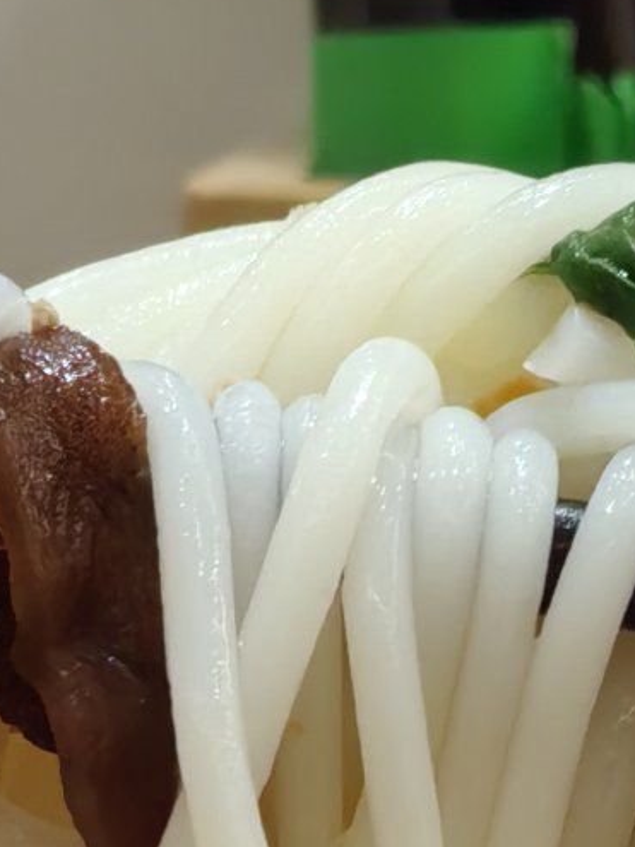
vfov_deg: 11.6
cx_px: 125
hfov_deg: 9.9
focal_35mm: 149
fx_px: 3646
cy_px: 1818
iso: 320
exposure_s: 1/167
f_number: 2.8
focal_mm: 5.72
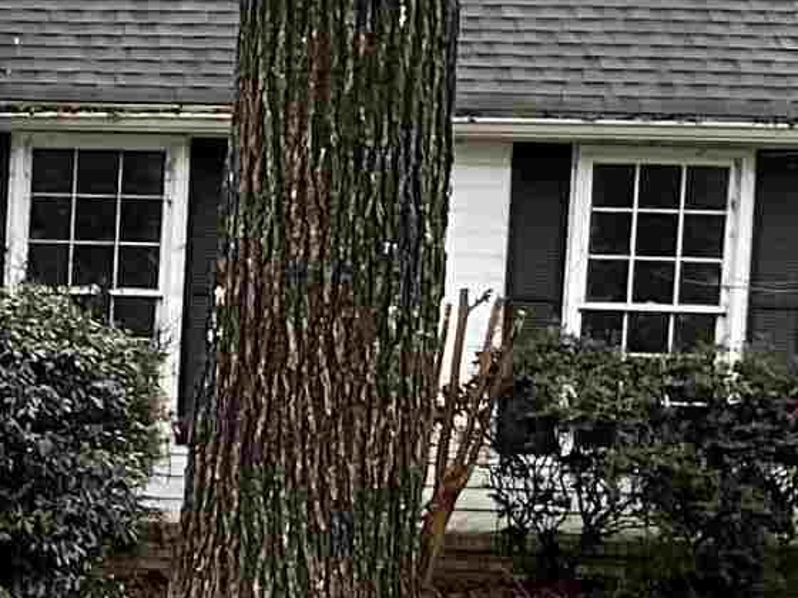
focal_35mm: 159
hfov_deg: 11.4
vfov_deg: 9.3
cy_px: 534
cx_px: -718
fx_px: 3665
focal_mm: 3
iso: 20
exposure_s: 1/120
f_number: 1.8
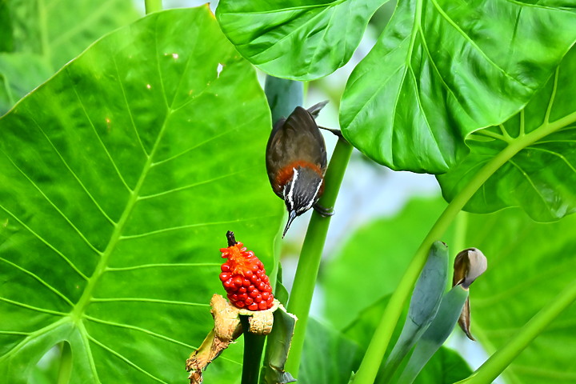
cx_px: 288
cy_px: 192
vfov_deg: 4.0
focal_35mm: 345
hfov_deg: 6.0
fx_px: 5520
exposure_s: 1/2500
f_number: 6
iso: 2500
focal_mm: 230
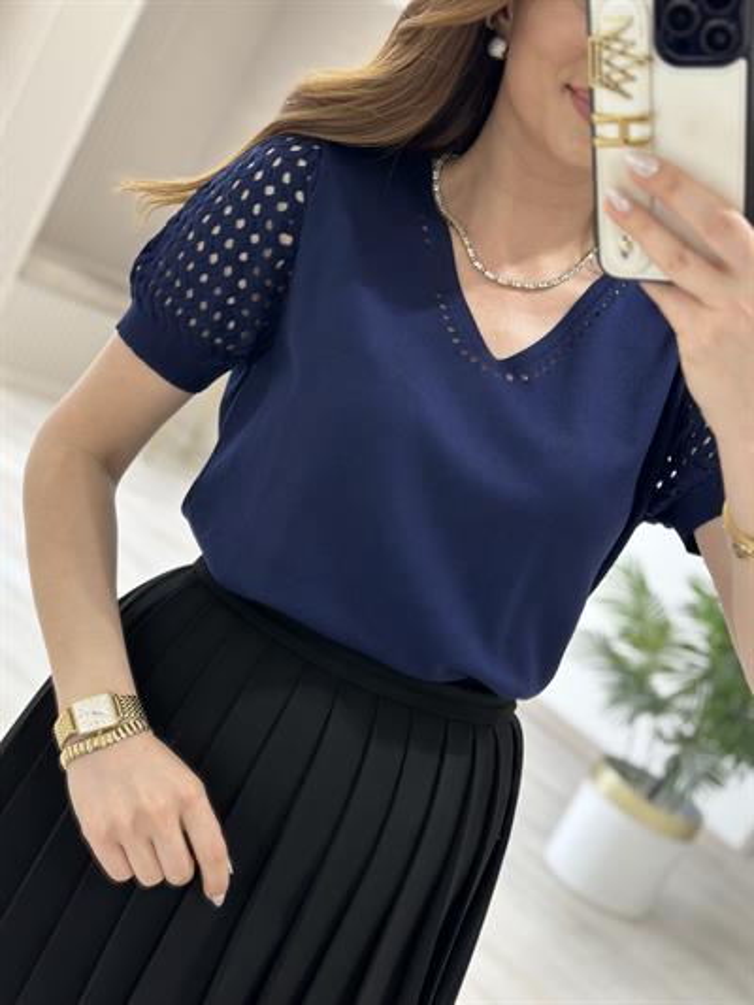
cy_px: 502
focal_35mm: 48
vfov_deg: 39.6
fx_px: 1393
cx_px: 377
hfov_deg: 30.3
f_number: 1.78
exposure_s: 1/136
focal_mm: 6.86
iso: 64
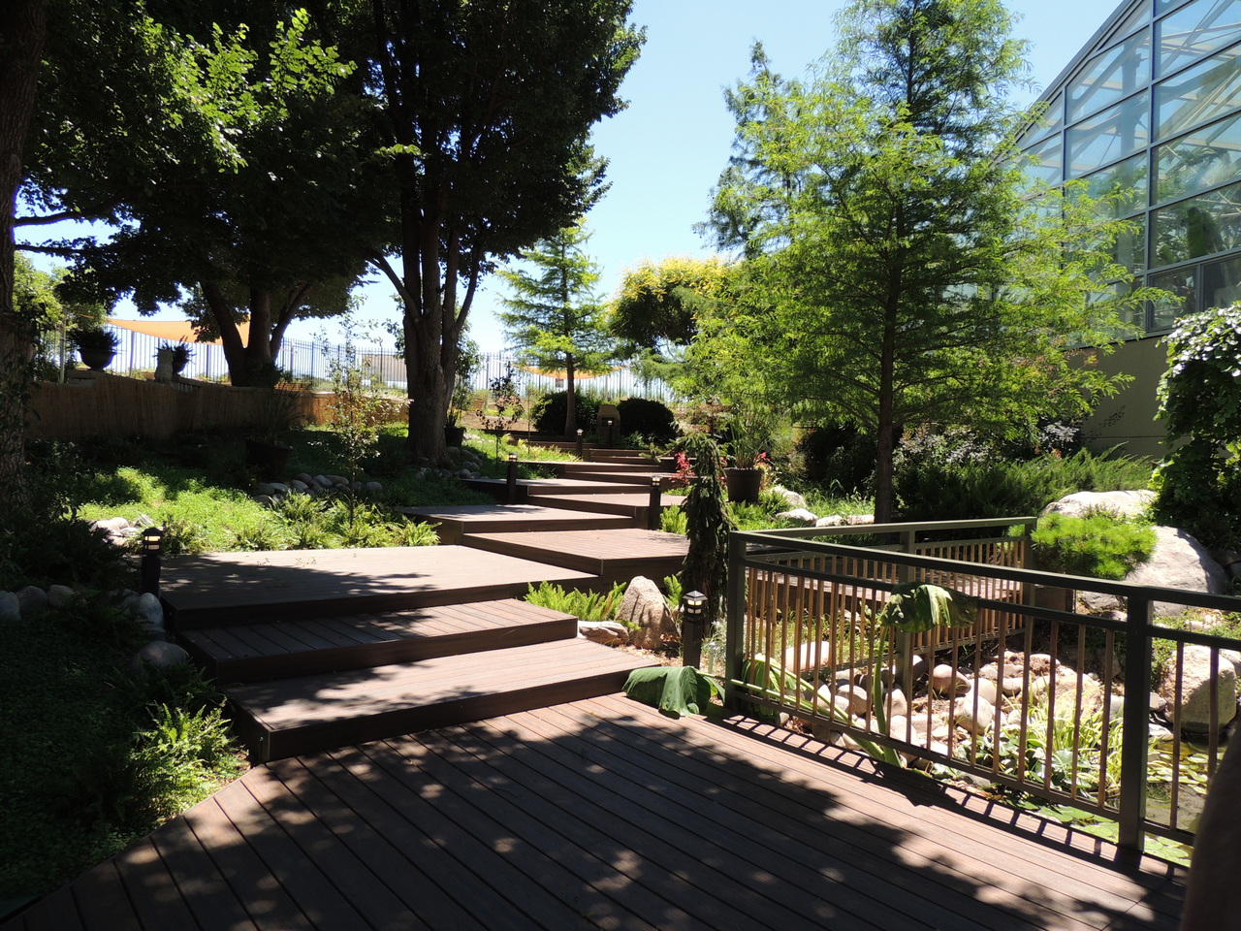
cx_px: 620
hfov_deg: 71.6
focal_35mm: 24
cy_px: 466
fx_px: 860
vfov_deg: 56.8
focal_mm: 4.3
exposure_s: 1/500
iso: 100
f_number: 3
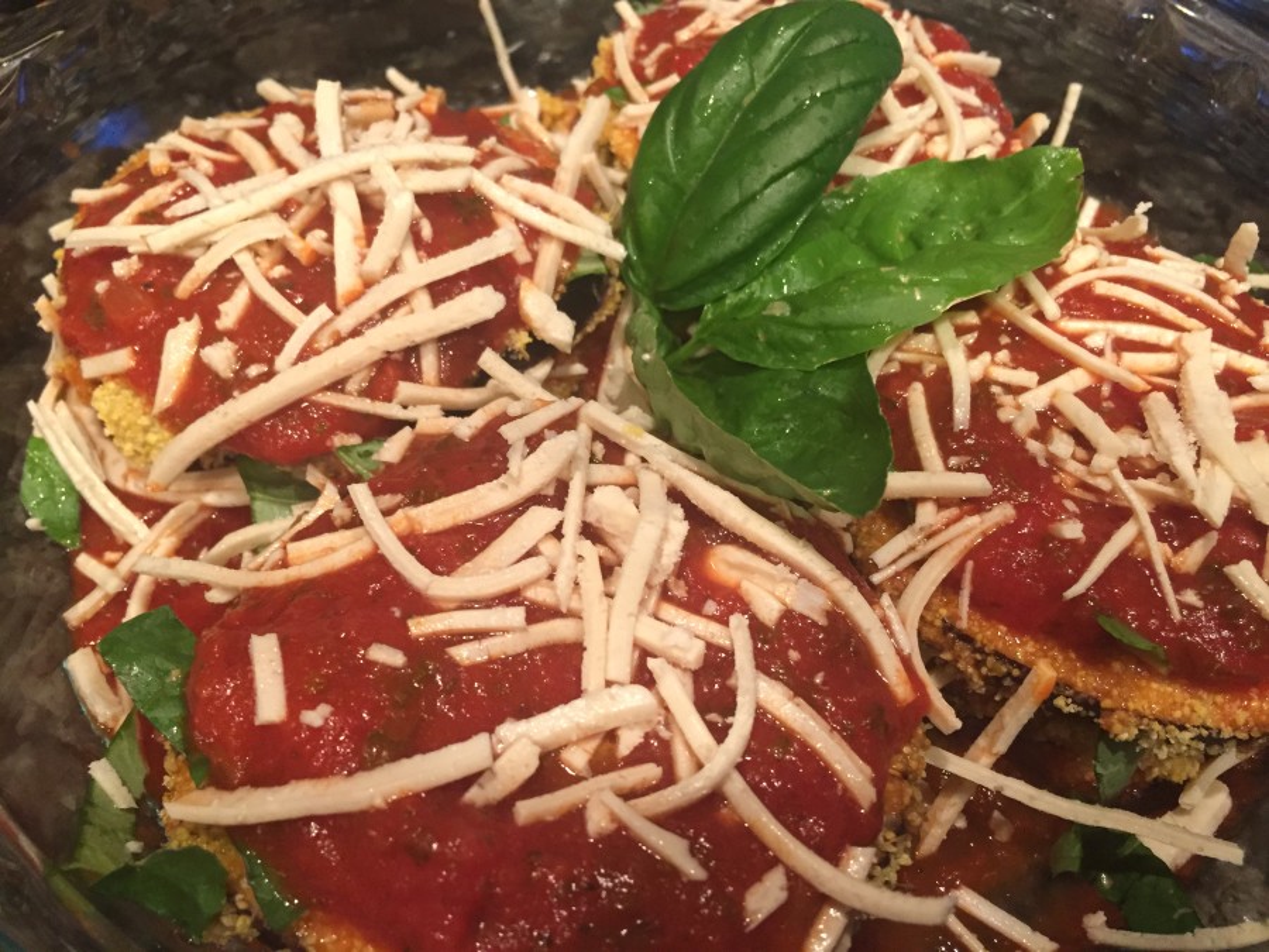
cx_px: 634
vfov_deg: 48.2
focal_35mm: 29
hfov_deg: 61.7
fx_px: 1063
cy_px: 476
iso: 250
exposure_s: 1/24
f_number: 2.2
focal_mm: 4.15
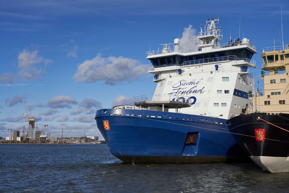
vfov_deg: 29.3
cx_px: 144
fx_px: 369
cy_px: 96
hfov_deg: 42.7
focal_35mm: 46
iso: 100
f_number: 4
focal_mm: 46
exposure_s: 1/5000
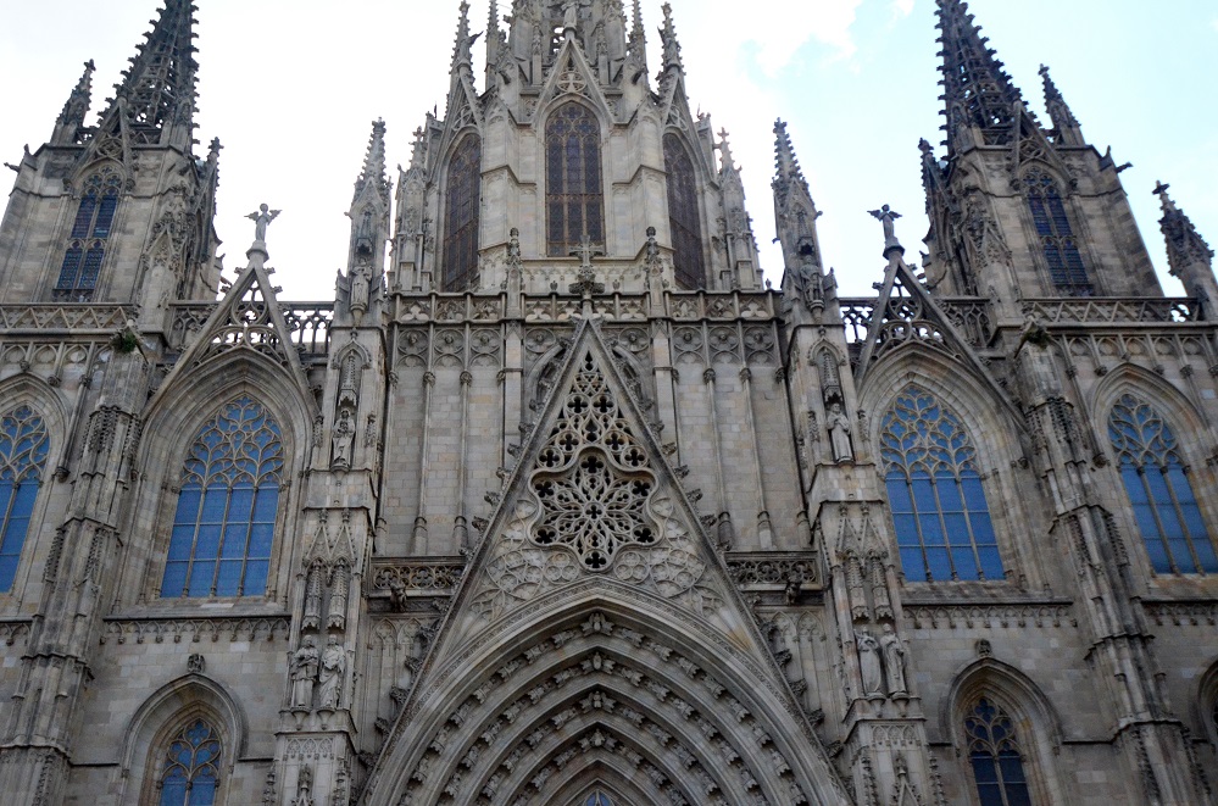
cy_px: 403
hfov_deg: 53.2
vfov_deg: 36.7
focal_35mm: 36
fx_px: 1215
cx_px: 609
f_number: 4.5
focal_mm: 24
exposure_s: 1/8000
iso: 3200
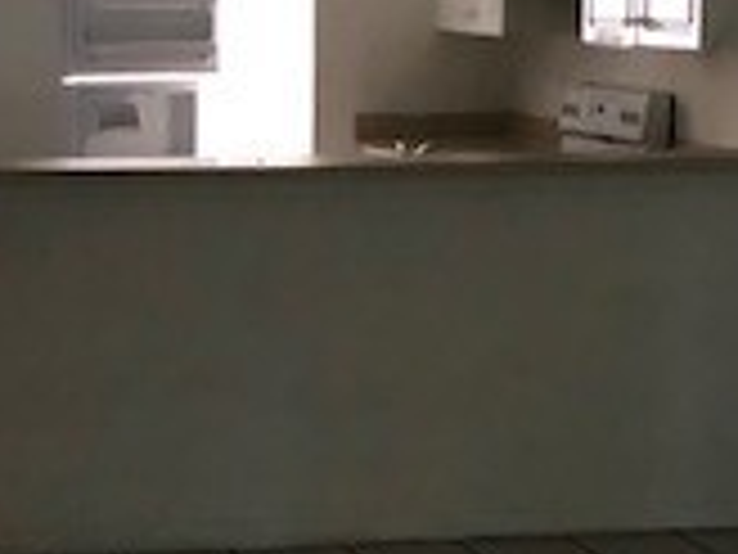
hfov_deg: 18.0
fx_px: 2324
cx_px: 284
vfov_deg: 13.6
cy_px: 284
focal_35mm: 109
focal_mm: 3.99
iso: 100
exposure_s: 1/11
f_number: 1.8
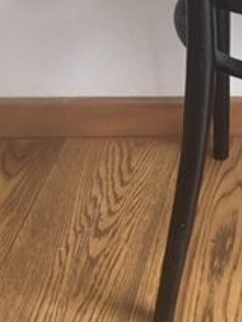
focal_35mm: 87
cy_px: -80
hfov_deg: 16.0
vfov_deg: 20.8
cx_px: 321
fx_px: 810
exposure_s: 1/30
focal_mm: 4.15
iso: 125
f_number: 2.2
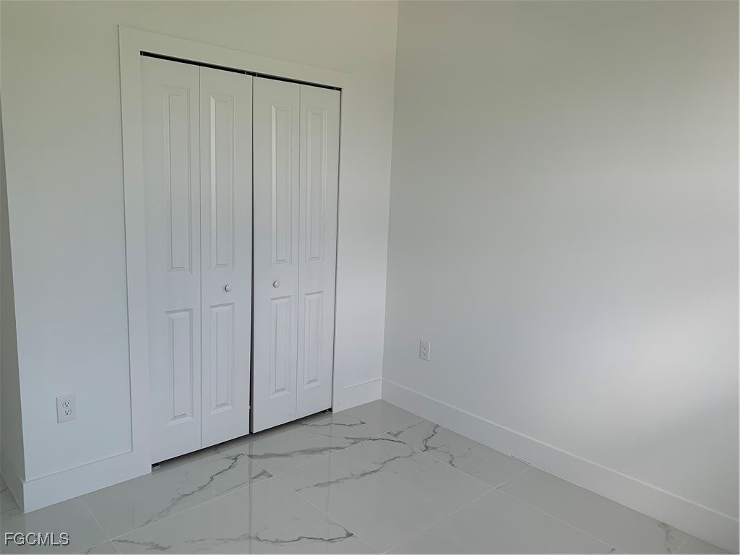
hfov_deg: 67.3
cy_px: 278
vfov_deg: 53.1
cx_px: 370
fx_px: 556
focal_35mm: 26
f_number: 1.8
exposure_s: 1/122
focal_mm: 4.25
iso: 32
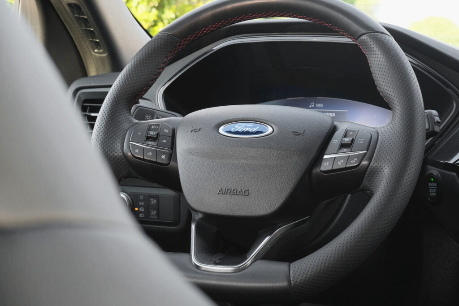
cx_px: 230
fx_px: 867
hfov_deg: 29.7
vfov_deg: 20.0
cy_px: 153
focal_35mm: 68
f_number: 8
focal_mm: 45
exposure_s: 1/125
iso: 2000
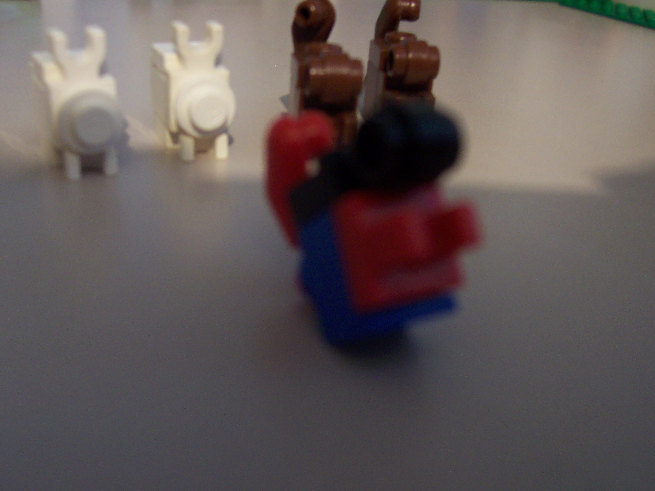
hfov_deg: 50.1
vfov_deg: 38.7
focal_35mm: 37
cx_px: 328
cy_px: 246
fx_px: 700
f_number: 2.8
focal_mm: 5.6
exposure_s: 1/8
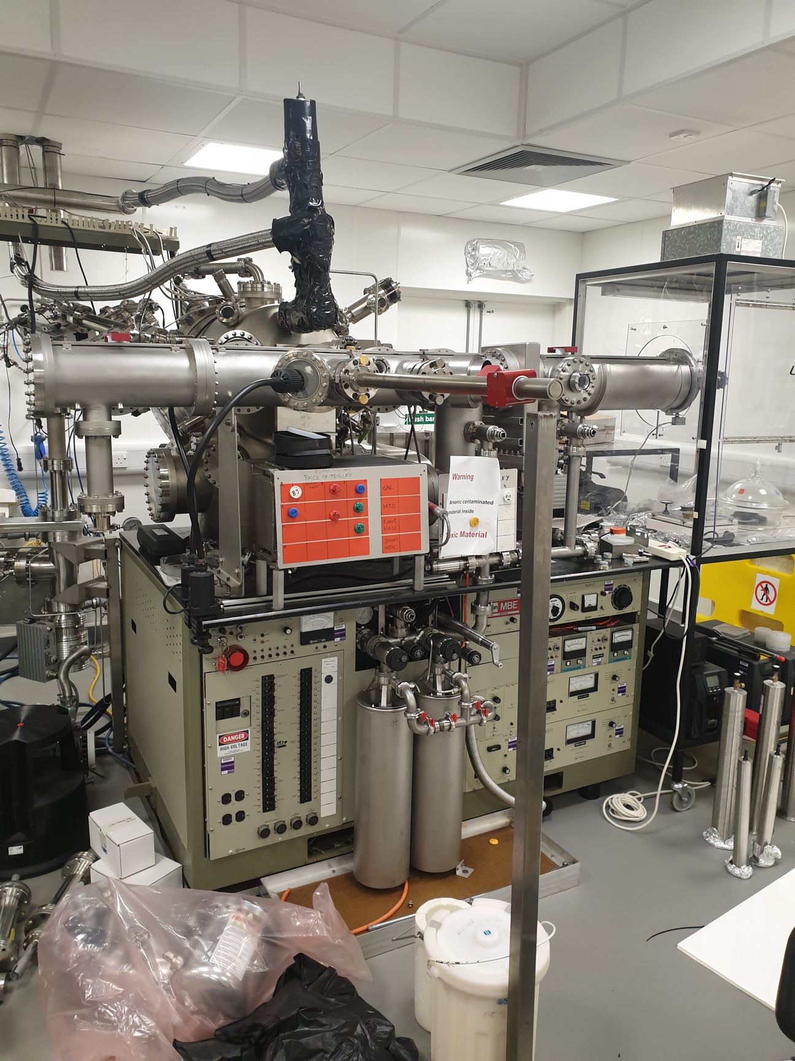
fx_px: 796
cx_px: 398
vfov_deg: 67.3
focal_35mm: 26
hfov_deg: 53.1
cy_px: 530
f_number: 2.4
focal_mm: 4.3
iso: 160
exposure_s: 1/50
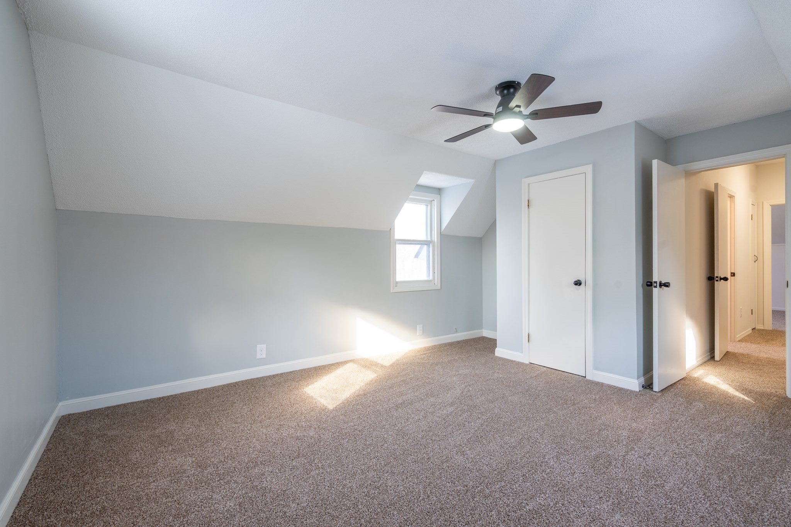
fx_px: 352
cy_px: 264
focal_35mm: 16
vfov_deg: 73.7
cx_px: 396
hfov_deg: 96.7
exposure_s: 1/3
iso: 100
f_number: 8
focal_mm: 16
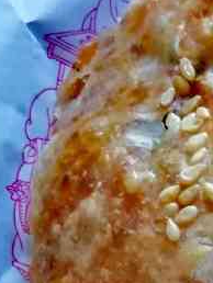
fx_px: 770
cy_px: 255
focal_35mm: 94
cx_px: 352
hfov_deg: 14.3
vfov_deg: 20.4
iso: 400
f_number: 2.2
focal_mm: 3.46
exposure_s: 1/33.3
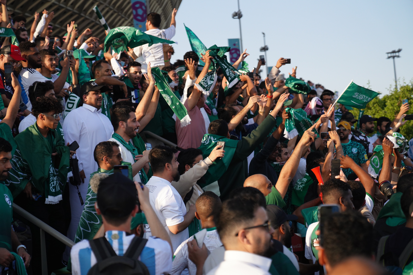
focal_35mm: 70
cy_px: 138
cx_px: 206
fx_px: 803
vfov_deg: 19.5
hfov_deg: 28.8
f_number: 2.8
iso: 800
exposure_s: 1/8000
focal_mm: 70
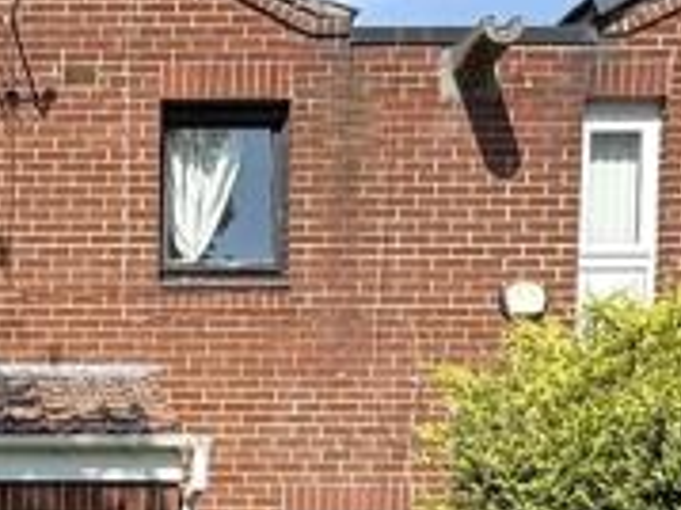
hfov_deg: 22.5
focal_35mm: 80
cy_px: 651
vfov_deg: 17.4
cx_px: -137
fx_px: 1573
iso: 50
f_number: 2.2
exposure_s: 1/760
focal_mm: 2.22
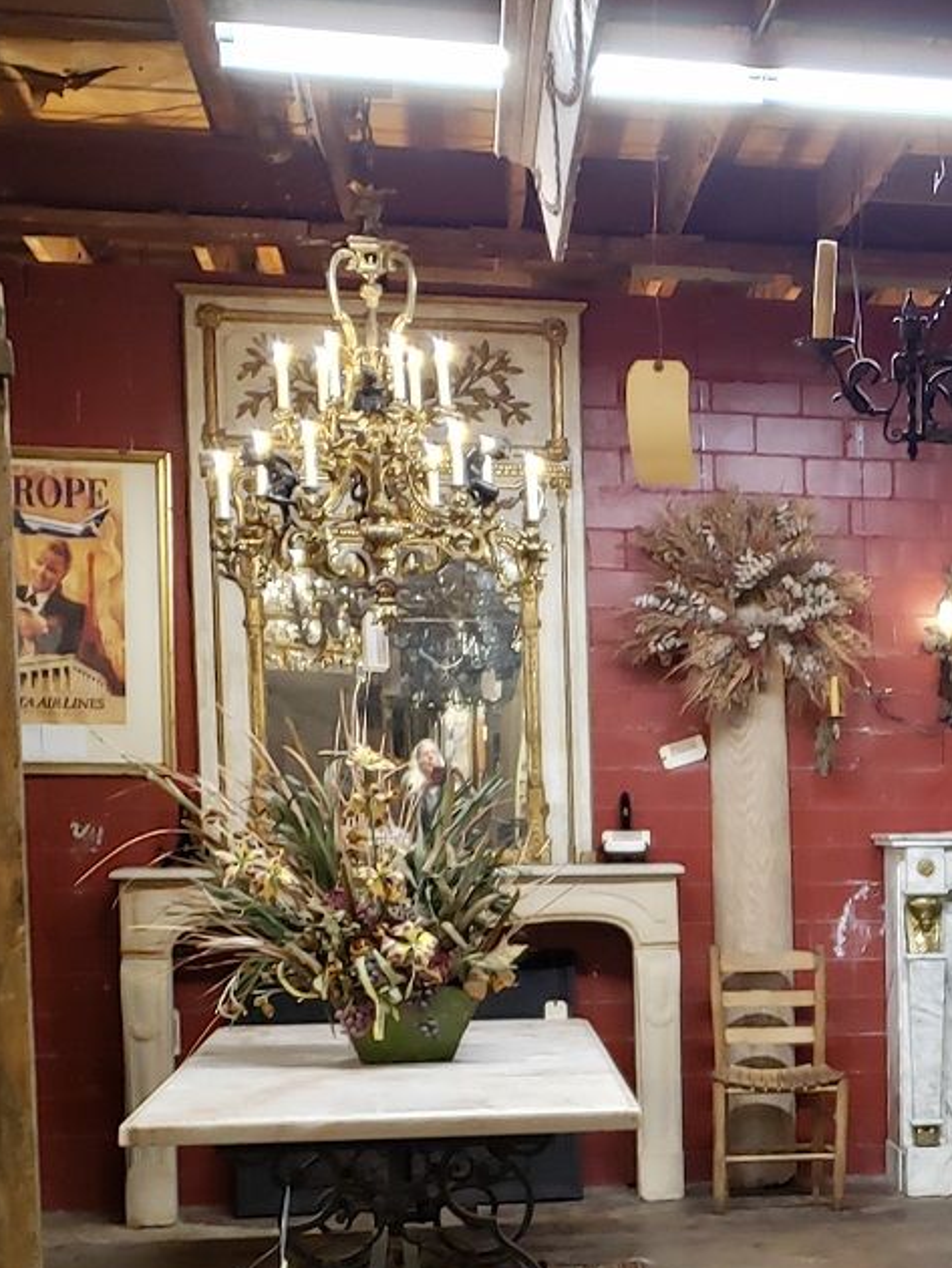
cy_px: 990
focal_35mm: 66
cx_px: 1149
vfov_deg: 28.8
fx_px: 2419
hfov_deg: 20.8
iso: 250
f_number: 1.5
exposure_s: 1/17
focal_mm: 4.3
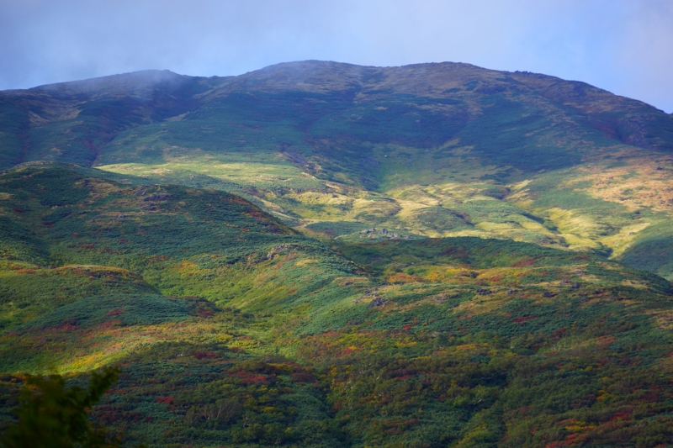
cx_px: 336
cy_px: 224
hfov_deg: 7.1
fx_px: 5439
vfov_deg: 4.7
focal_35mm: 291
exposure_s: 1/320
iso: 200
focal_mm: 194
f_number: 6.3
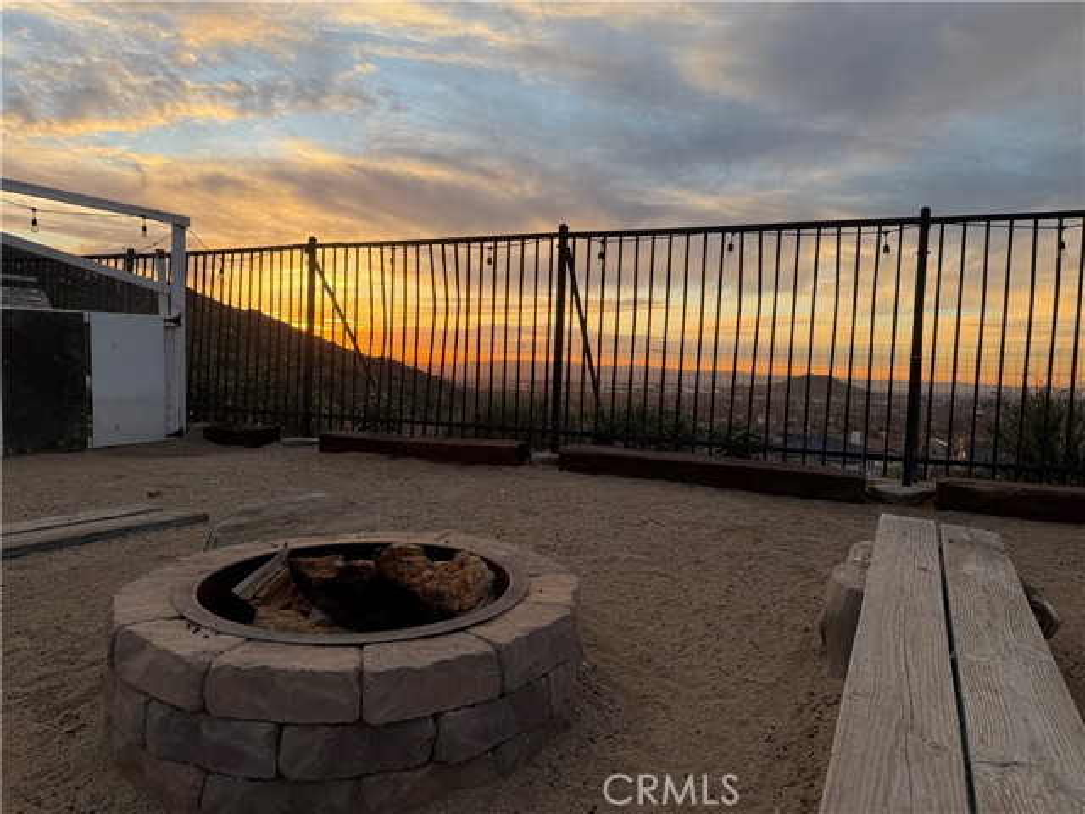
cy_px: 407
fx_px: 752
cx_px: 542
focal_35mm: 24
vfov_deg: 56.8
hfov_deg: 71.6
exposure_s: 1/504
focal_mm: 6.76
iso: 80
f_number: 1.78
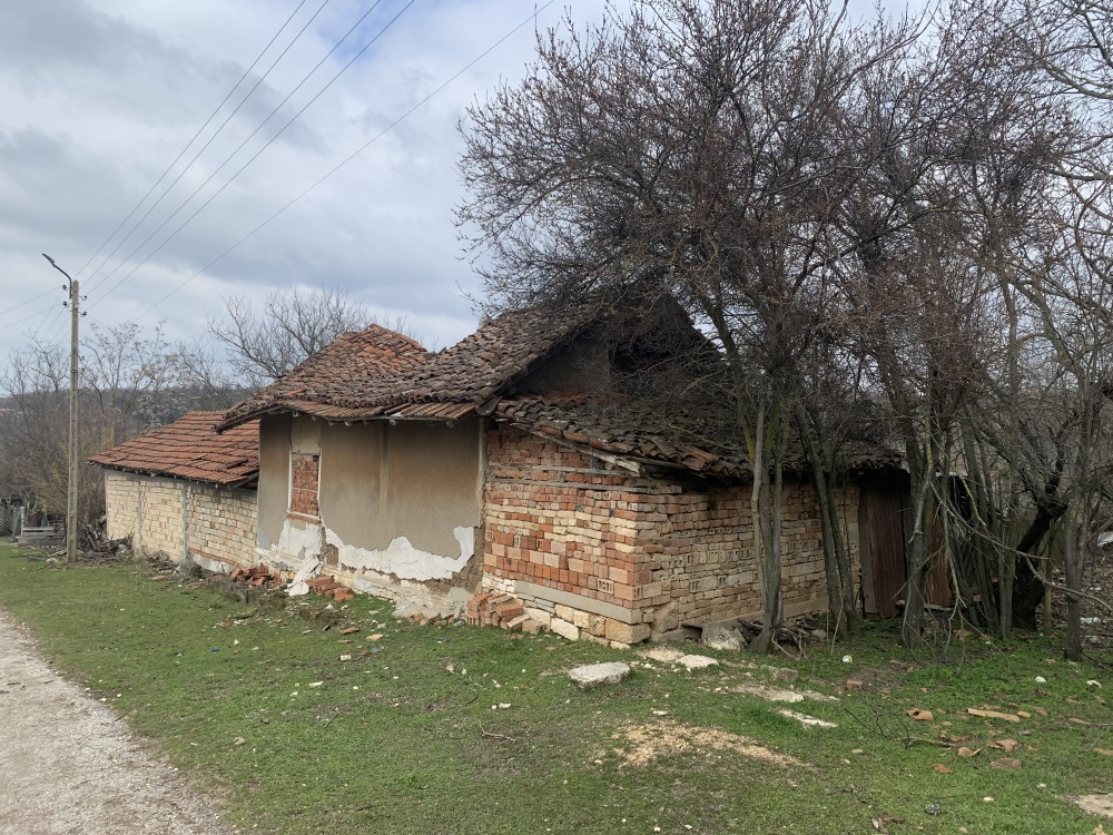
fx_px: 836
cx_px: 556
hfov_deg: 67.3
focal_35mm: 26
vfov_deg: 53.1
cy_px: 418
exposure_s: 1/1368
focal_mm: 4.25
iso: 25
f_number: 1.8
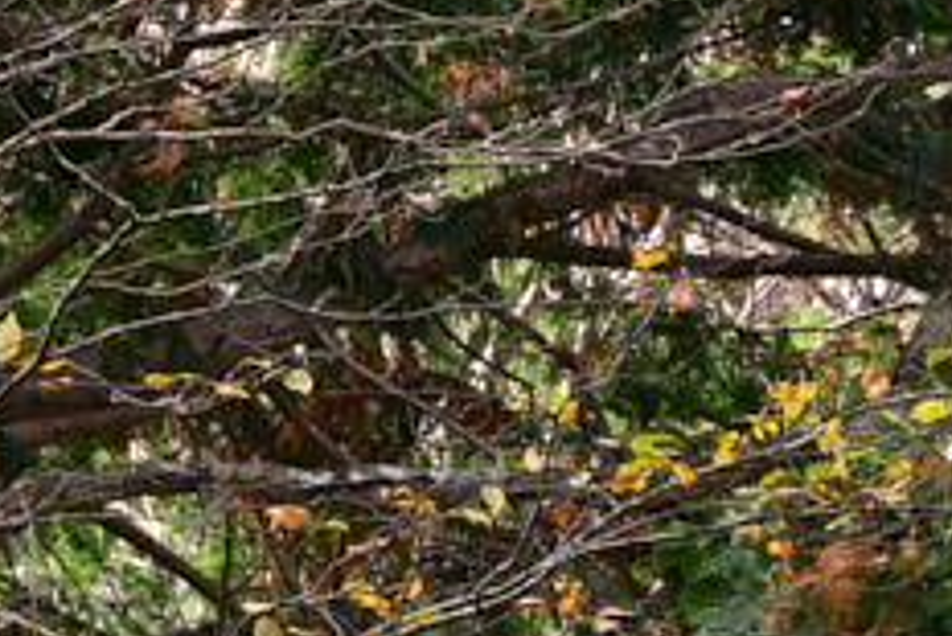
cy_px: -1067
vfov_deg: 2.8
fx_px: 12939
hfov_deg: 4.1
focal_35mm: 489
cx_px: -1625
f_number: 8
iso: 900
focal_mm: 70
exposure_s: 1/80
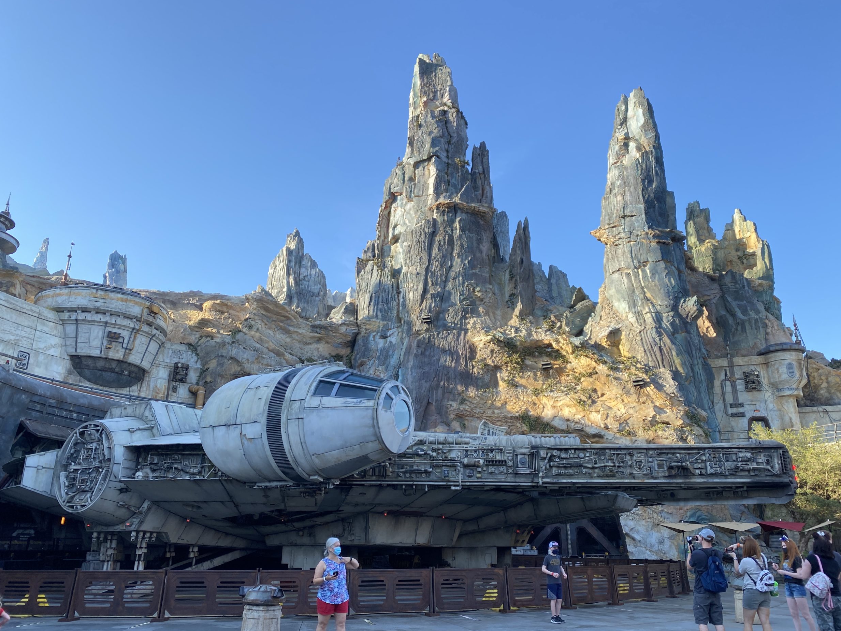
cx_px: 436
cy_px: 326
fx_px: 656
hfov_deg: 65.3
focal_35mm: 27
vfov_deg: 51.3
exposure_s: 1/335
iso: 32
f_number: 1.8
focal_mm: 4.25
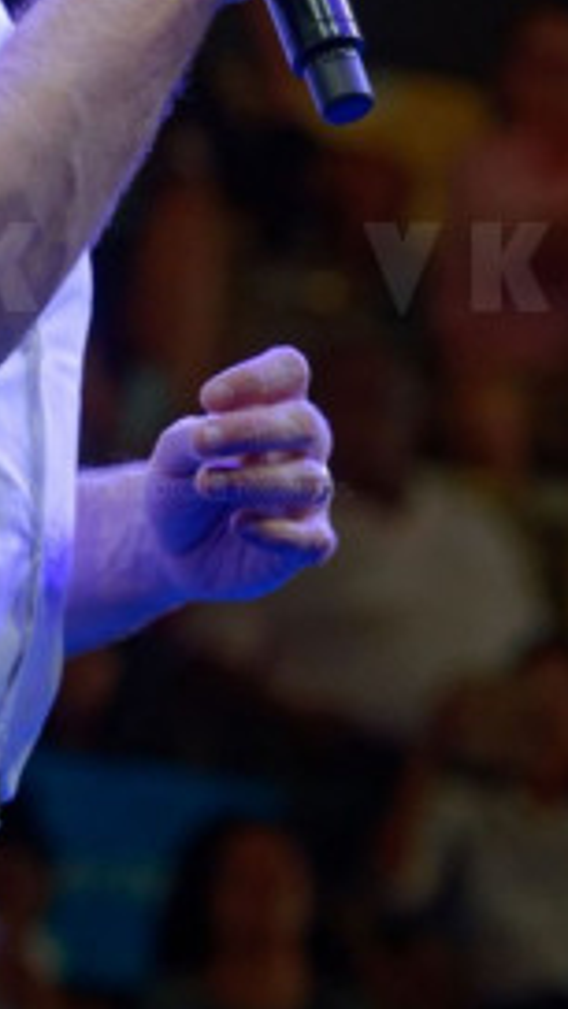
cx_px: -58
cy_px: -70
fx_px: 15744
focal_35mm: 588
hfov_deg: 2.1
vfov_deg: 3.7
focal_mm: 170
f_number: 5.6
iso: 800
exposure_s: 1/80
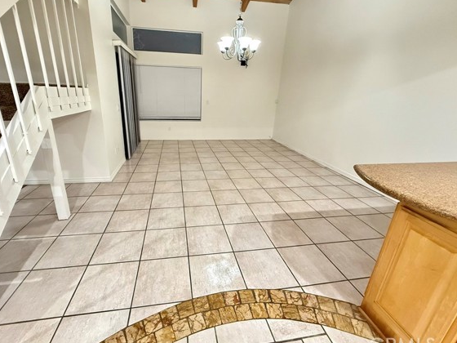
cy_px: 161
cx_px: 210
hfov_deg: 94.3
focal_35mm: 16
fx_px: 211
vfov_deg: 78.0
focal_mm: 2.22
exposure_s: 1/60
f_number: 2.2
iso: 800
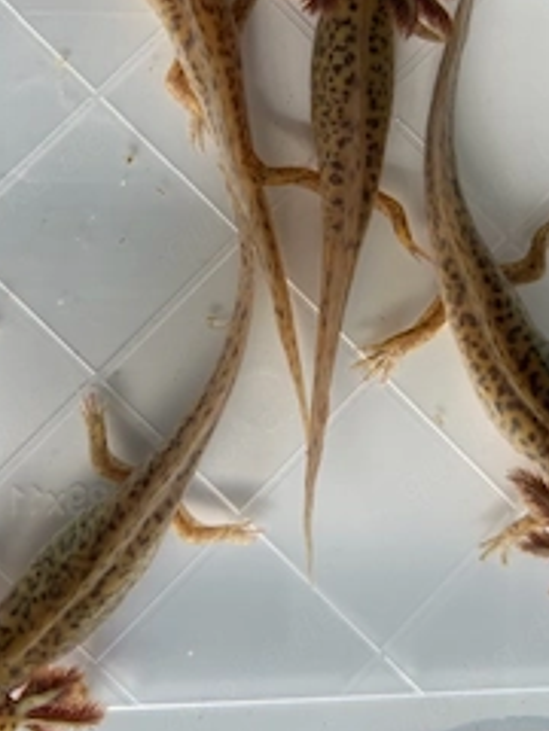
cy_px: 228
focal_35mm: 40
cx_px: 317
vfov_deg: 45.9
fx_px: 846
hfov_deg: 35.9
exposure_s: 1/121
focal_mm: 6.76
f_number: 1.78
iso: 125
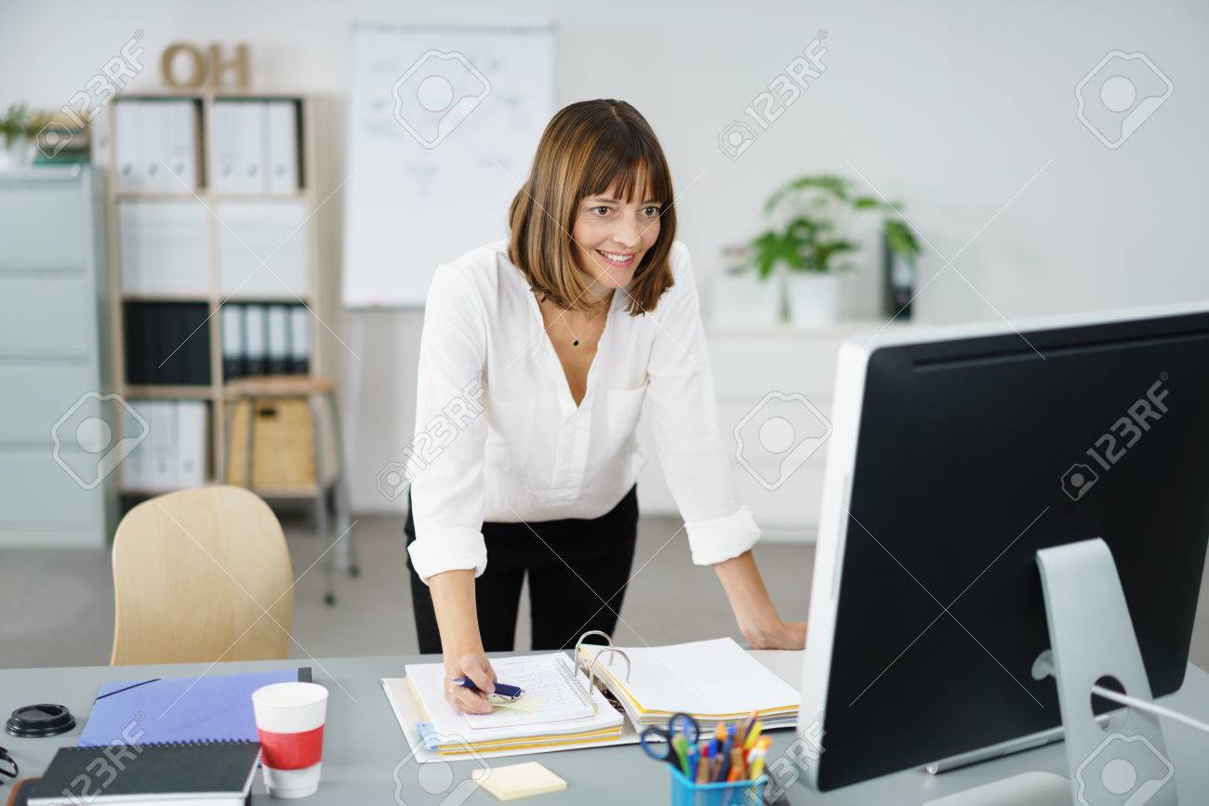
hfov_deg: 36.2
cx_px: 604
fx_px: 1847
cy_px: 403
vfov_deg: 24.6
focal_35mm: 55
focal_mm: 55
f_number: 2
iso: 100
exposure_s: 1/200
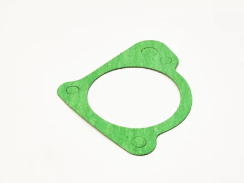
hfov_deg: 37.5
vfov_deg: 28.6
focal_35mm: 51
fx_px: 359
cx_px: 122
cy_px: 92
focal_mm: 4.75
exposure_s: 1/127
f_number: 1.75
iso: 112
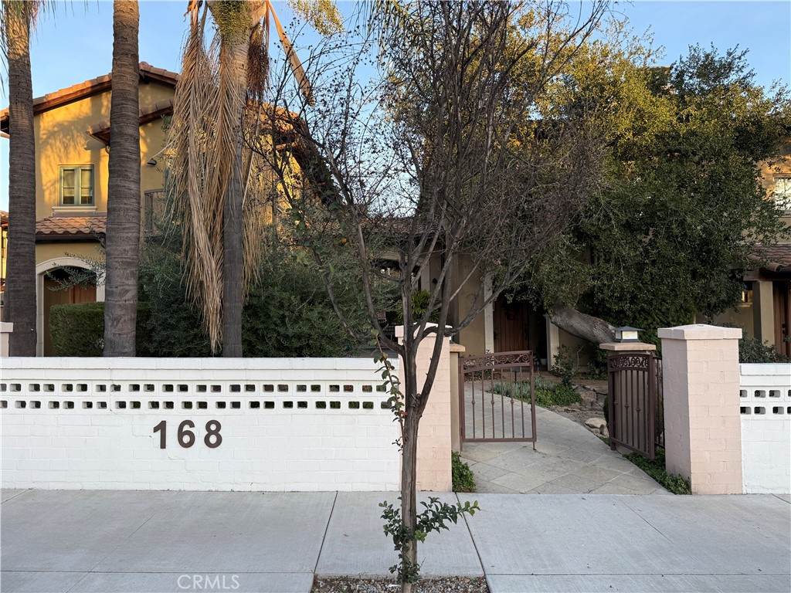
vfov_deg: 56.8
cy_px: 296
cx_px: 396
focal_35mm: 24
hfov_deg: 71.6
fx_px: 548
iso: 80
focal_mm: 6.76
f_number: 1.78
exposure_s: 1/365
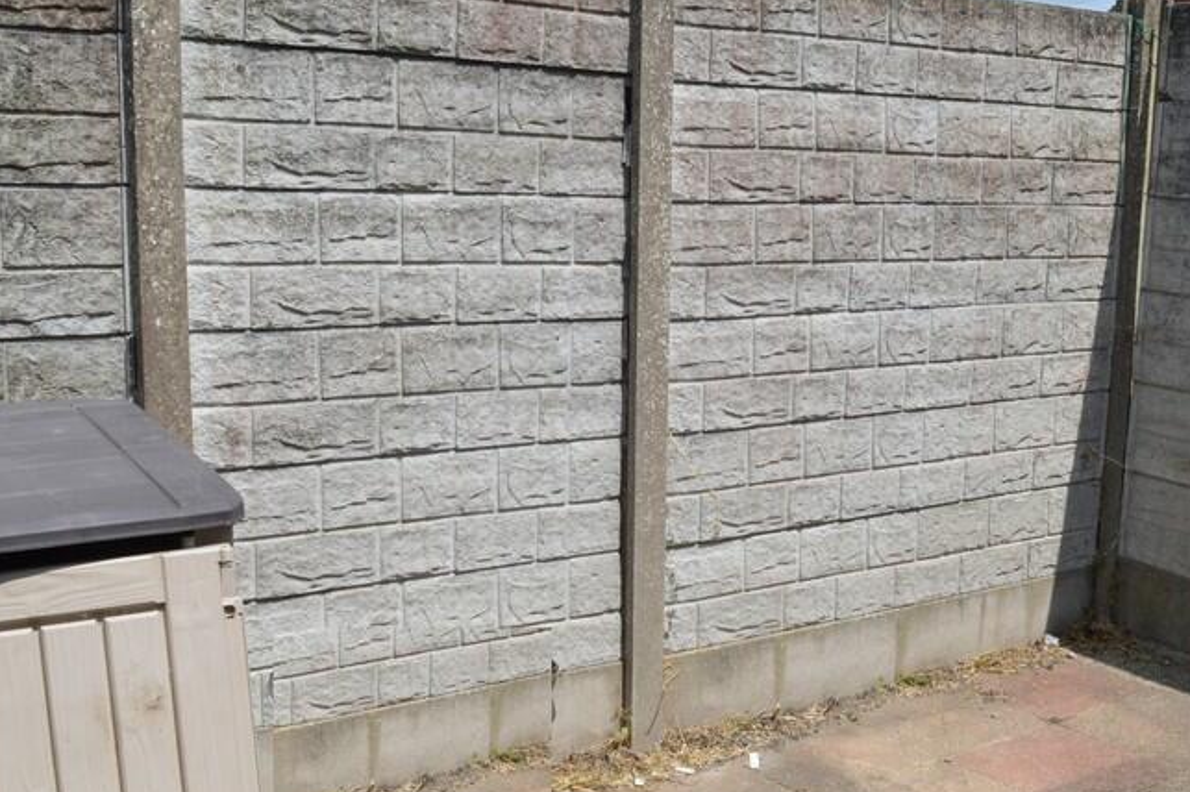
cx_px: 692
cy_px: 497
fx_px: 1421
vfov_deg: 31.0
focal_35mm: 43
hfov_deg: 45.3
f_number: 14
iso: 800
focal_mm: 18
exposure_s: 1/800
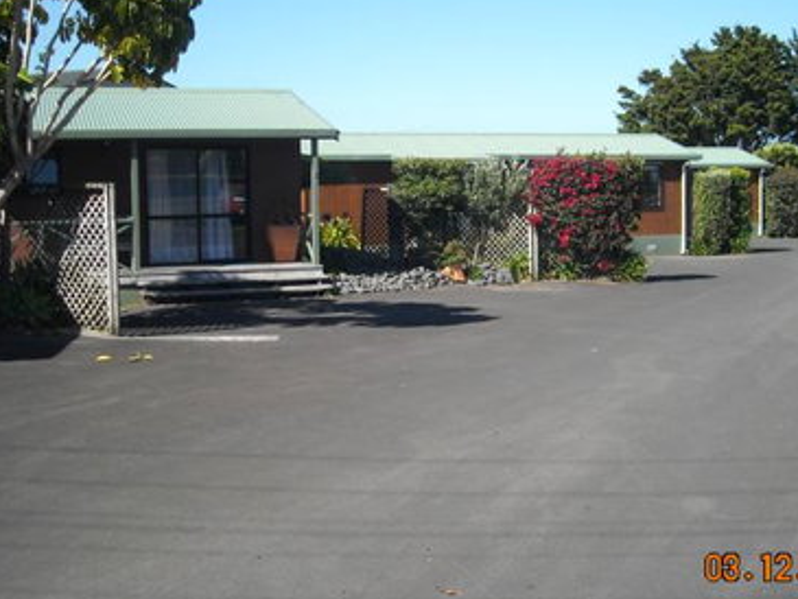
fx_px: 1061
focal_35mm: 46
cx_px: 398
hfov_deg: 41.2
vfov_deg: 31.5
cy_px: 256
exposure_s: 1/228
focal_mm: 5.7
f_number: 5.6
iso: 64
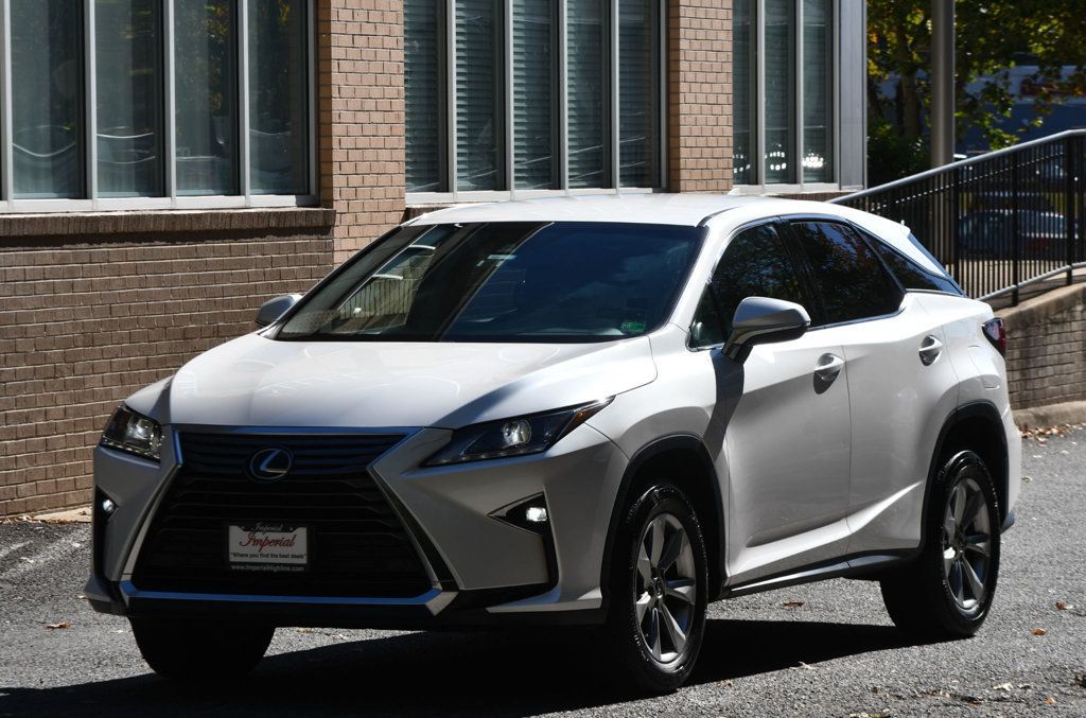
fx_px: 4724
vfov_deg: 8.7
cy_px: 359
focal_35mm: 157
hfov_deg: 13.1
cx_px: 543
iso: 100
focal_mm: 105
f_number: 9
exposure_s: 1/320
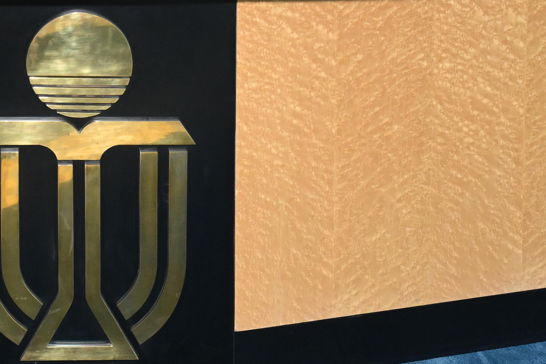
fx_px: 1482
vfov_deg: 13.1
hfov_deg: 20.5
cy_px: -213
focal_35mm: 98
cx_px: 60
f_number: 6.3
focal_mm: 28.5
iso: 2500
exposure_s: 1/200
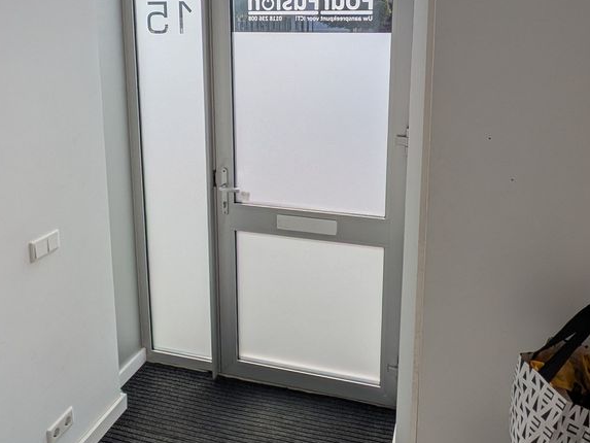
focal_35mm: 25
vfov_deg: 53.0
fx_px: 426
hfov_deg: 69.4
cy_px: 125
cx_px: 286
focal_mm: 1.83
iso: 41
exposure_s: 1/1887
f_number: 2.2
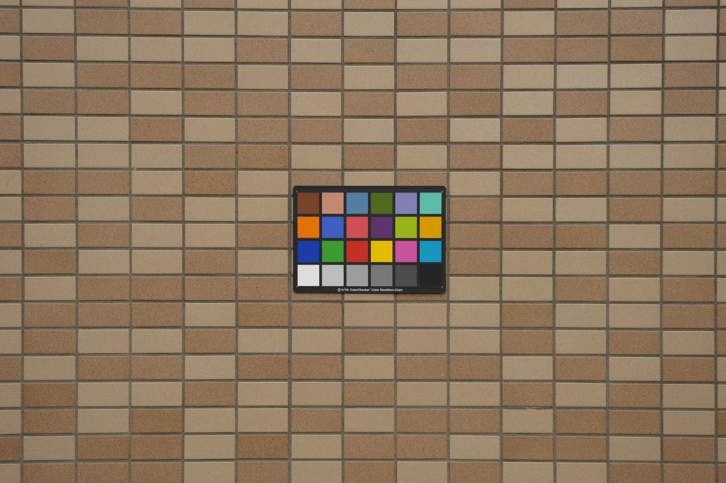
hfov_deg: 54.5
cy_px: 242
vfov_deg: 37.8
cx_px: 363
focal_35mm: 35
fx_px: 705
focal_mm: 35
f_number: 5.6
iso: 200
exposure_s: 1/320
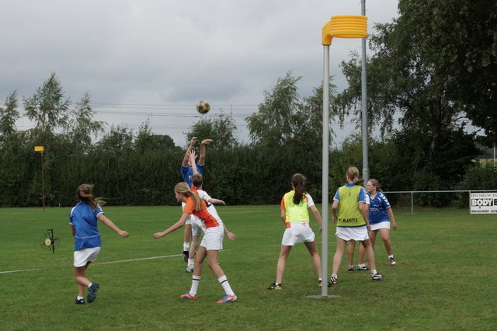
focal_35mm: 52
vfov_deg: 25.7
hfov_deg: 37.9
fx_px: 724
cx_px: 248
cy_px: 166
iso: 100
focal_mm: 35
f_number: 8
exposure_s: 1/200
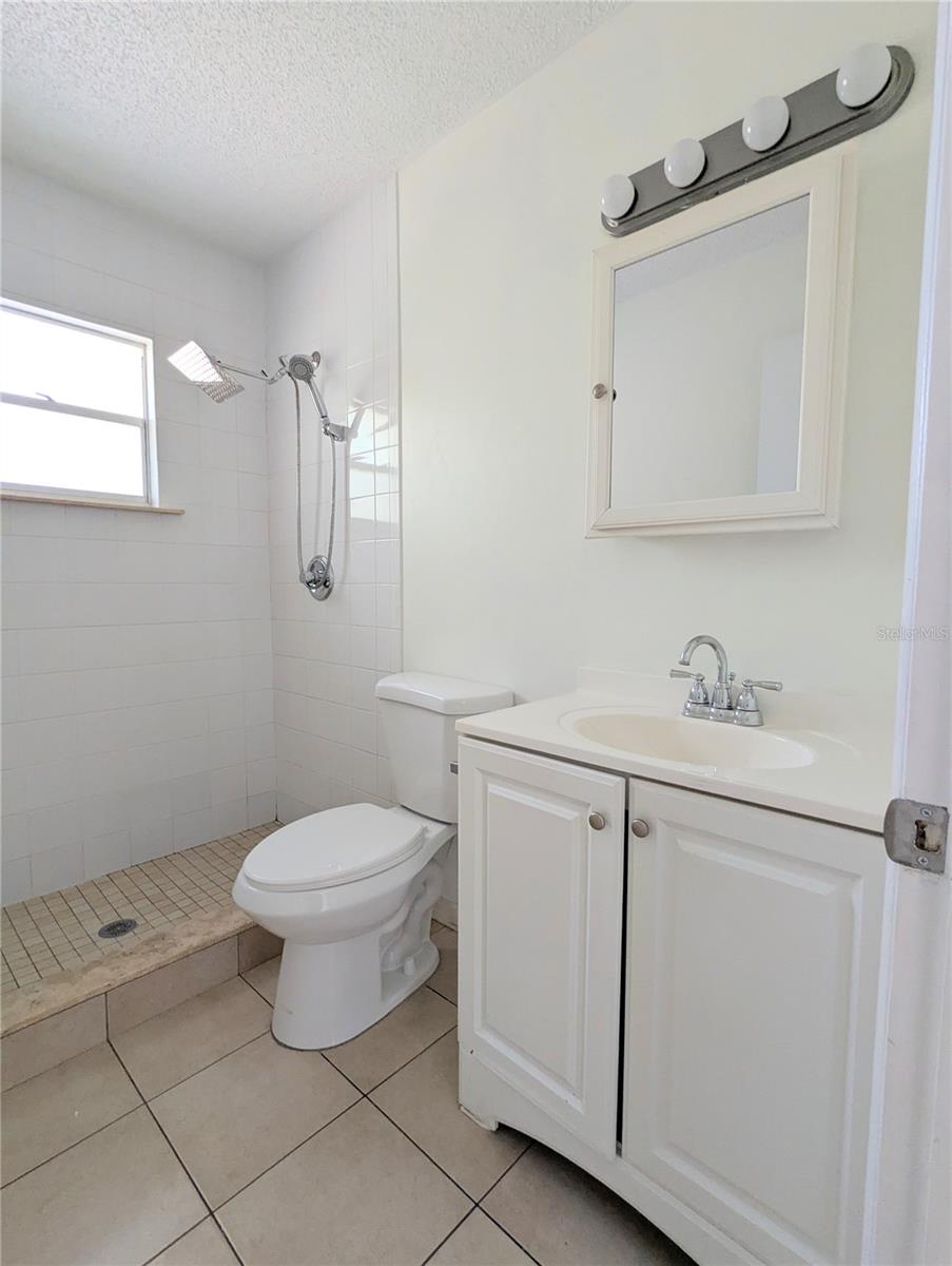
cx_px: 476
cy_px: 633
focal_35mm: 16
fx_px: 585
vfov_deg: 94.4
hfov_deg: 78.2
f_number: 2.2
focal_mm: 2.35
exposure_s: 1/39.5
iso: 109
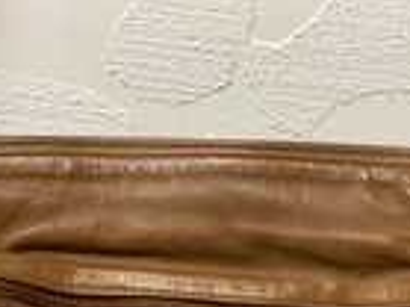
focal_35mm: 128
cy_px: 370
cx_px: 252
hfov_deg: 15.4
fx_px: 1515
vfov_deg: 11.3
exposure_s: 1/60
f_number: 2
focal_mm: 6
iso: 160
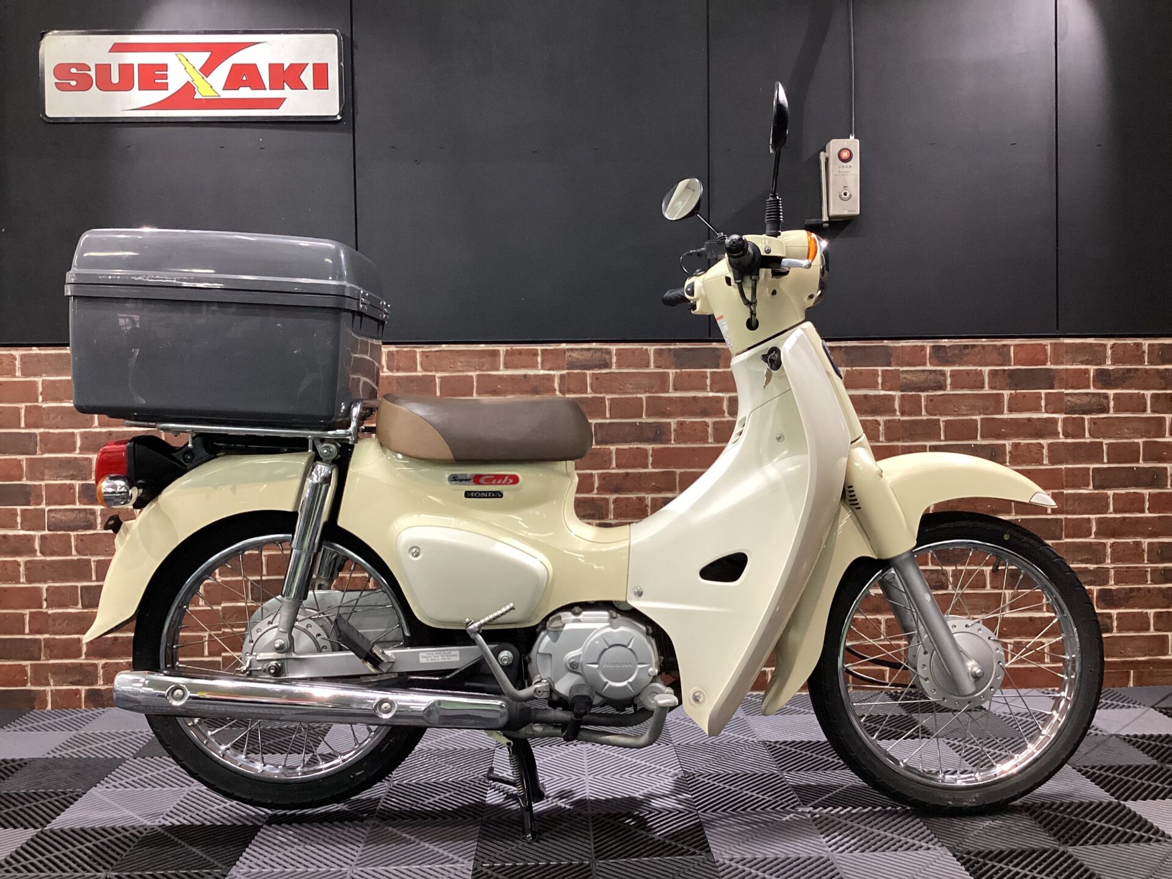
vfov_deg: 45.4
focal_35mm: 31
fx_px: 1050
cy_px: 440
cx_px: 586
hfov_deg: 58.4
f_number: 2.4
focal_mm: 3.3
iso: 200
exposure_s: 1/60
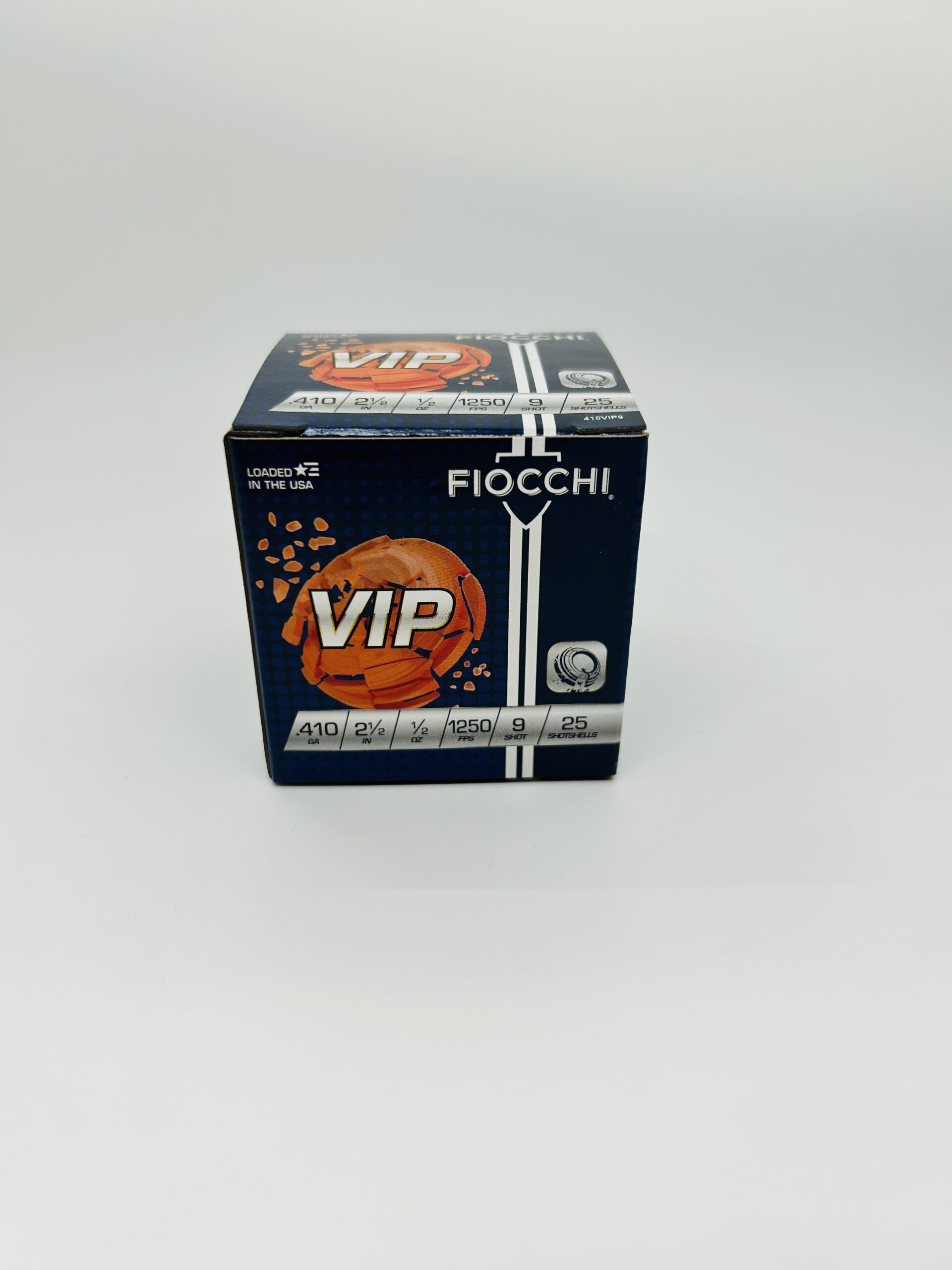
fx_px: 953
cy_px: 635
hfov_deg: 53.1
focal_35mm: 26
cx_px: 476
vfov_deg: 67.3
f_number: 1.5
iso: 50
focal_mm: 5.7
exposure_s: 1/361
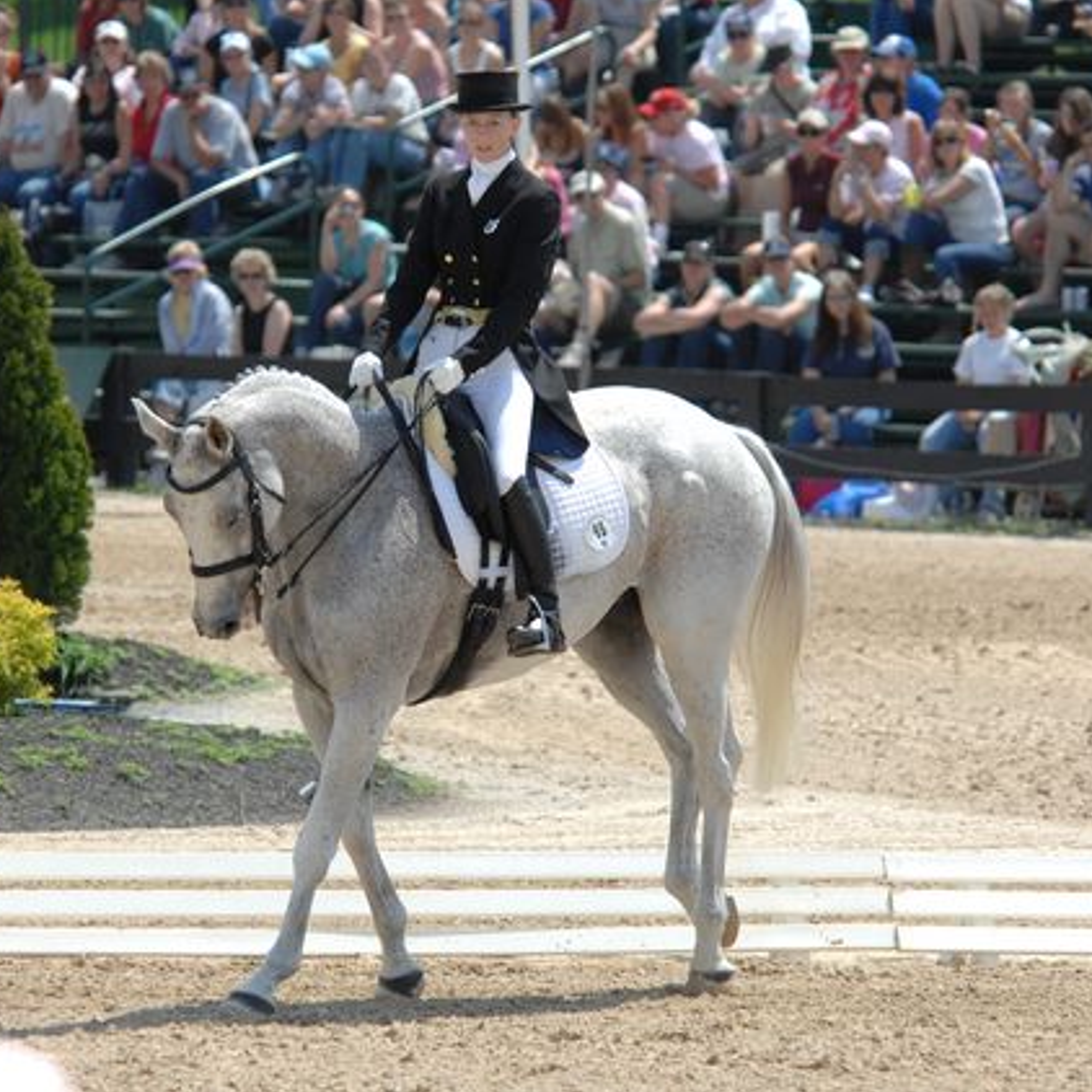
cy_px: 545
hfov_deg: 3.8
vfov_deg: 3.8
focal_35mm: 463
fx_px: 16525
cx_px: 417
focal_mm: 240
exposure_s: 1/800
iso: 200
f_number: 5.3
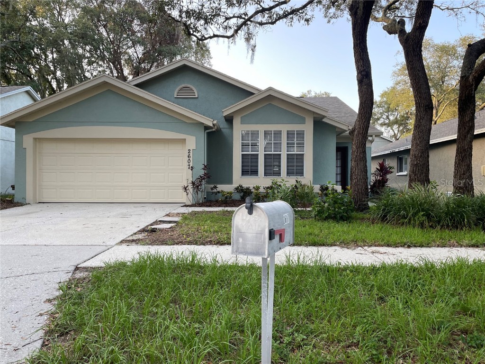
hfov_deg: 67.3
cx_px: 242
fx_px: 364
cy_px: 182
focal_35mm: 26
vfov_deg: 53.1
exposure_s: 1/142
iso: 32
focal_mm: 4.2
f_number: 1.6
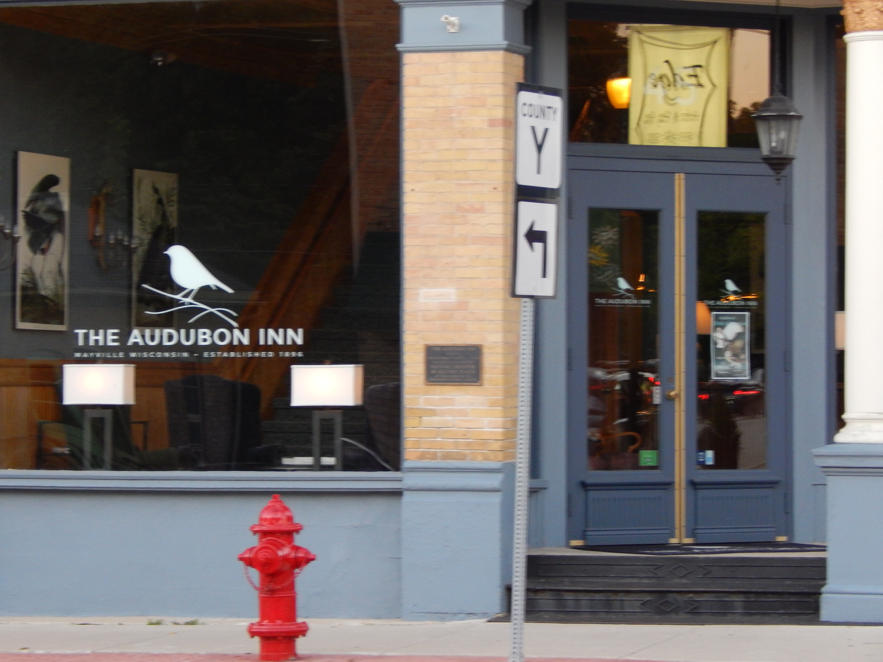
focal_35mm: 162
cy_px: 331
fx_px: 4132
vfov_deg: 9.2
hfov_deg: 12.2
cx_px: 442
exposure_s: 1/25
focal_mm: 28.7
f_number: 5.1
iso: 400
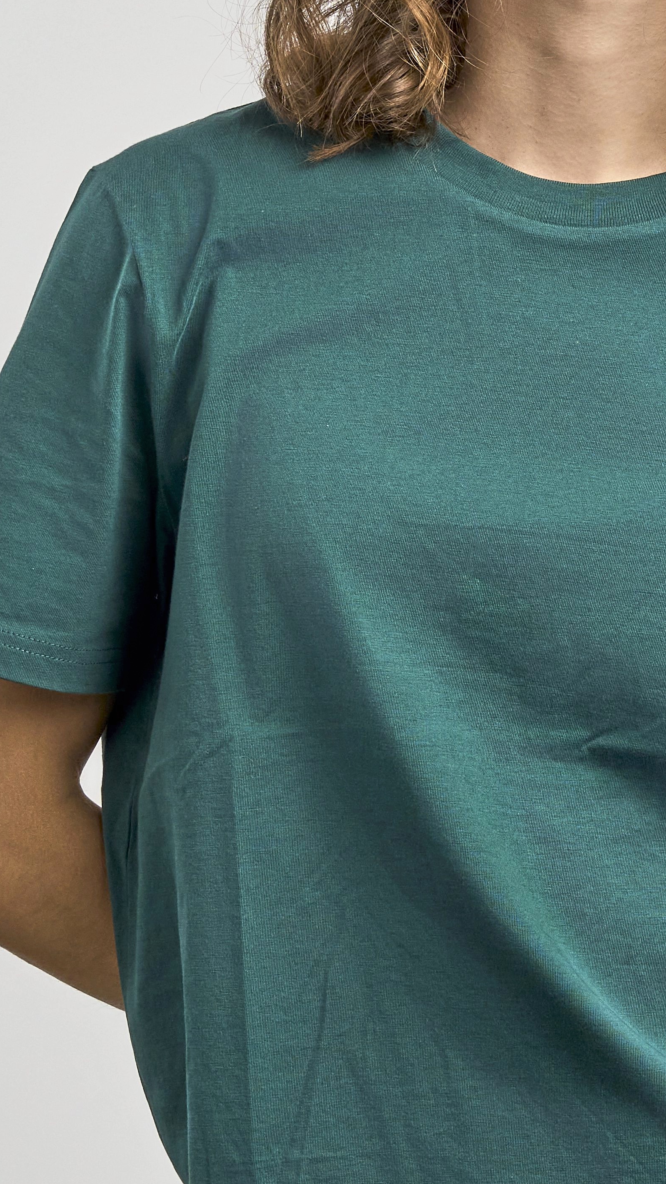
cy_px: 385
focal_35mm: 173
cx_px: 527
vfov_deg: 12.4
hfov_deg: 7.0
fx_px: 5431
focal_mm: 50
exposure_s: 1/160
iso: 320
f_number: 9
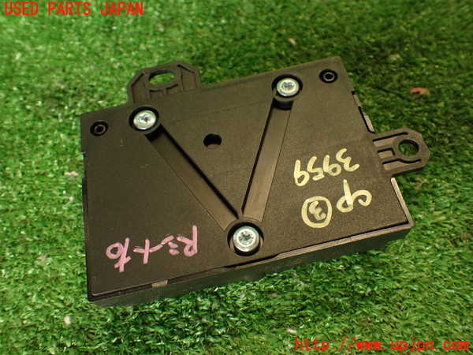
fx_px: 437
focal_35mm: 32
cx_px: 236
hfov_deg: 56.8
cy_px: 178
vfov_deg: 44.2
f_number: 2.4
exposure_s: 1/30
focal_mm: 5.79
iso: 200
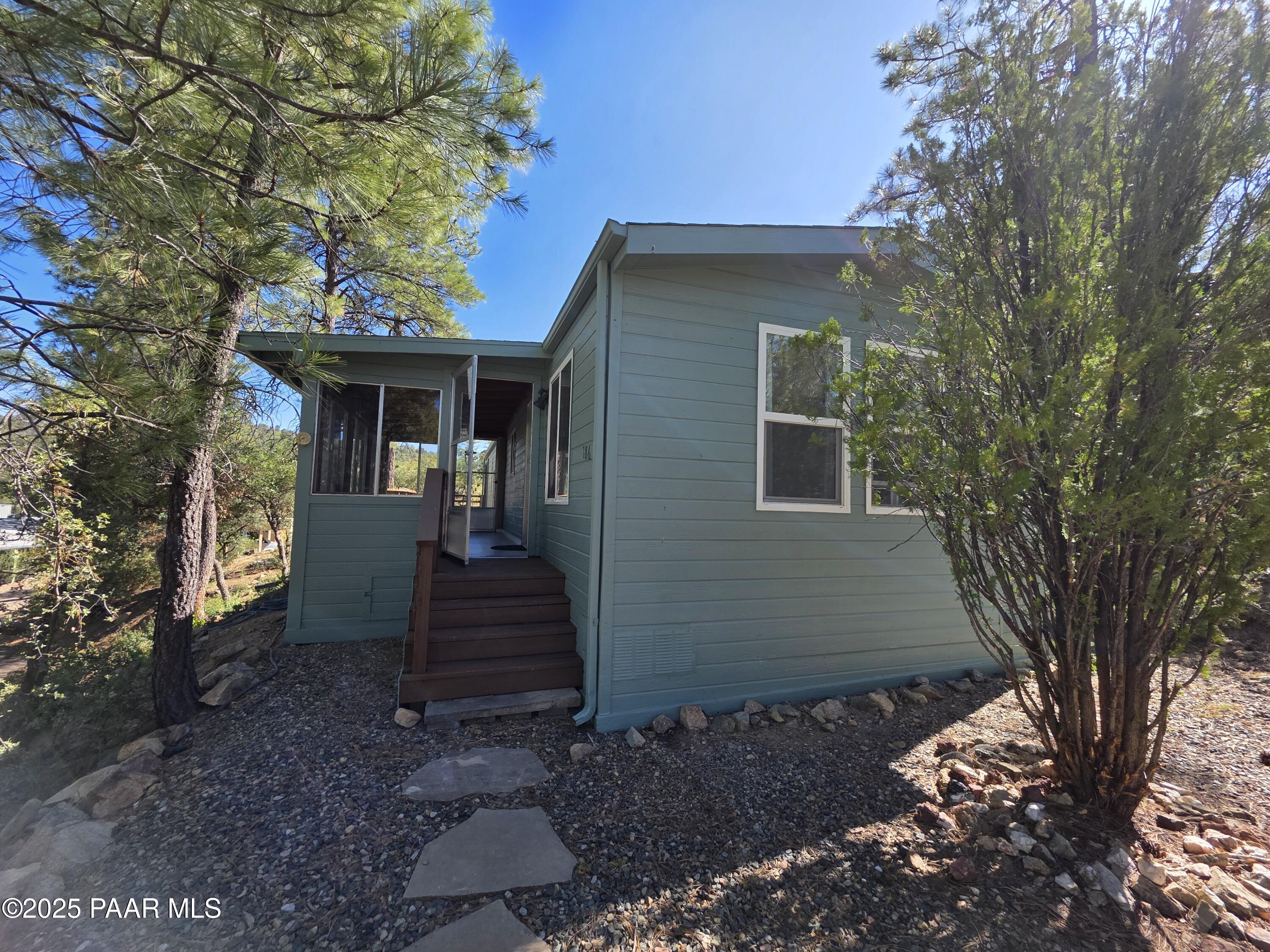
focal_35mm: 13
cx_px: 635
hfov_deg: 106.2
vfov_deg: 89.9
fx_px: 477
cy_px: 476
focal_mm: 2.2
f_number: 1.9
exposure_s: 1/709
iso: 40
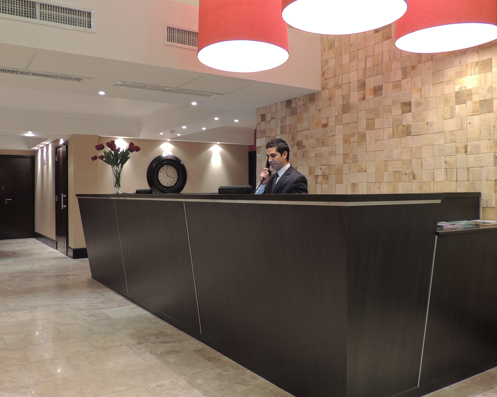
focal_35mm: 30
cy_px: 188
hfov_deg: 58.7
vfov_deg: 48.5
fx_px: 441
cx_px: 228
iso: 100
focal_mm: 4.3
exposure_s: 1/6
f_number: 3
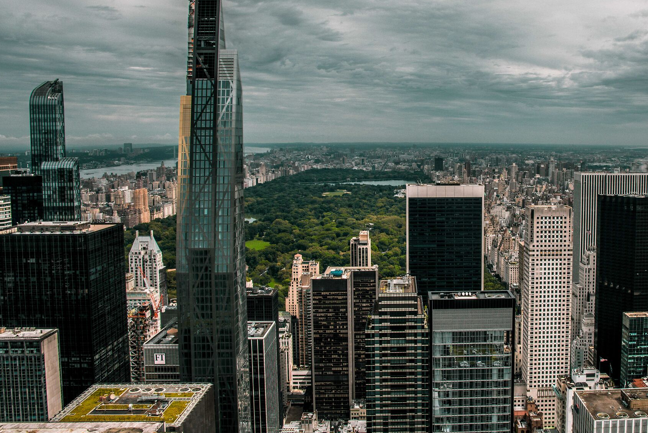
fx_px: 612
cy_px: 170
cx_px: 447
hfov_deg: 54.3
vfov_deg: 38.7
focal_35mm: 34
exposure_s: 1/400
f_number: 10
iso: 180
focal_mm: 24
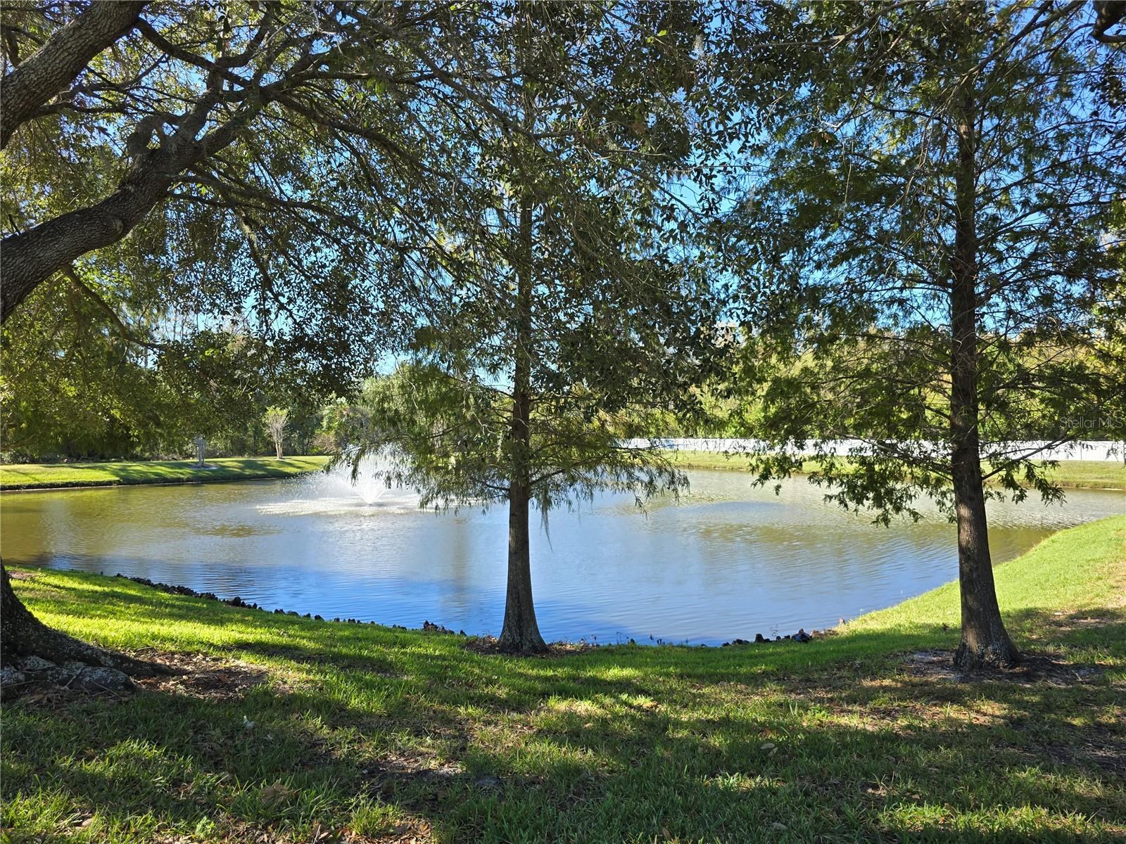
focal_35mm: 23
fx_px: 748
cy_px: 422
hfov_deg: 73.9
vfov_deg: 58.9
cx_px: 563
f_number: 1.7
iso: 12
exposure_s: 1/190
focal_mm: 6.3
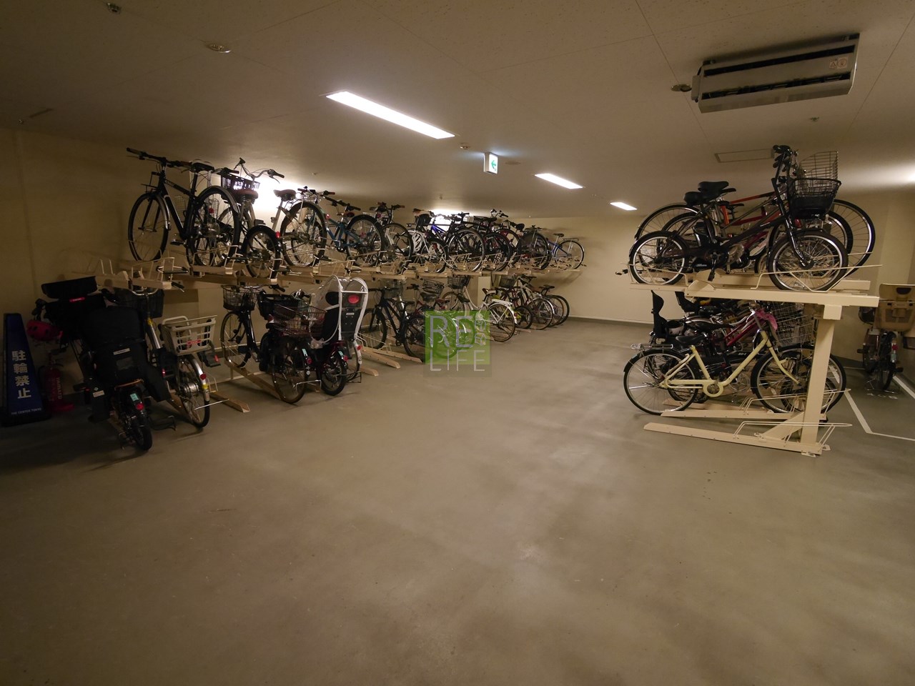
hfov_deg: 87.8
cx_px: 458
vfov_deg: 71.6
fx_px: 476
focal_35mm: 18
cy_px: 343
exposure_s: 1/60
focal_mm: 9
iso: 1600
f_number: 4
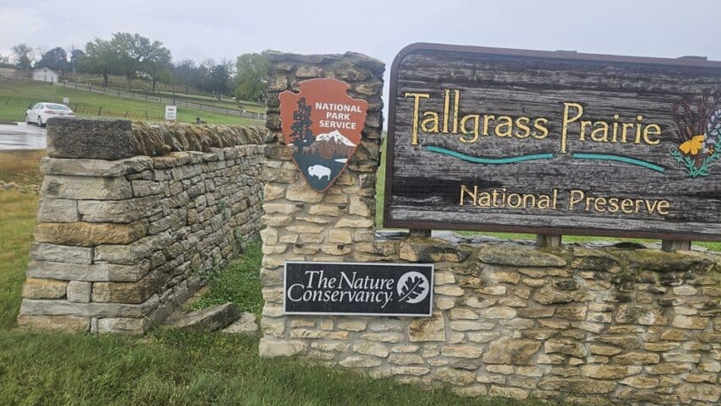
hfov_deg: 63.9
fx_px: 574
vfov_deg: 38.9
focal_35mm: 30
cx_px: 420
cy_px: 191
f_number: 1.8
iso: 25
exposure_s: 1/273
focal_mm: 5.4
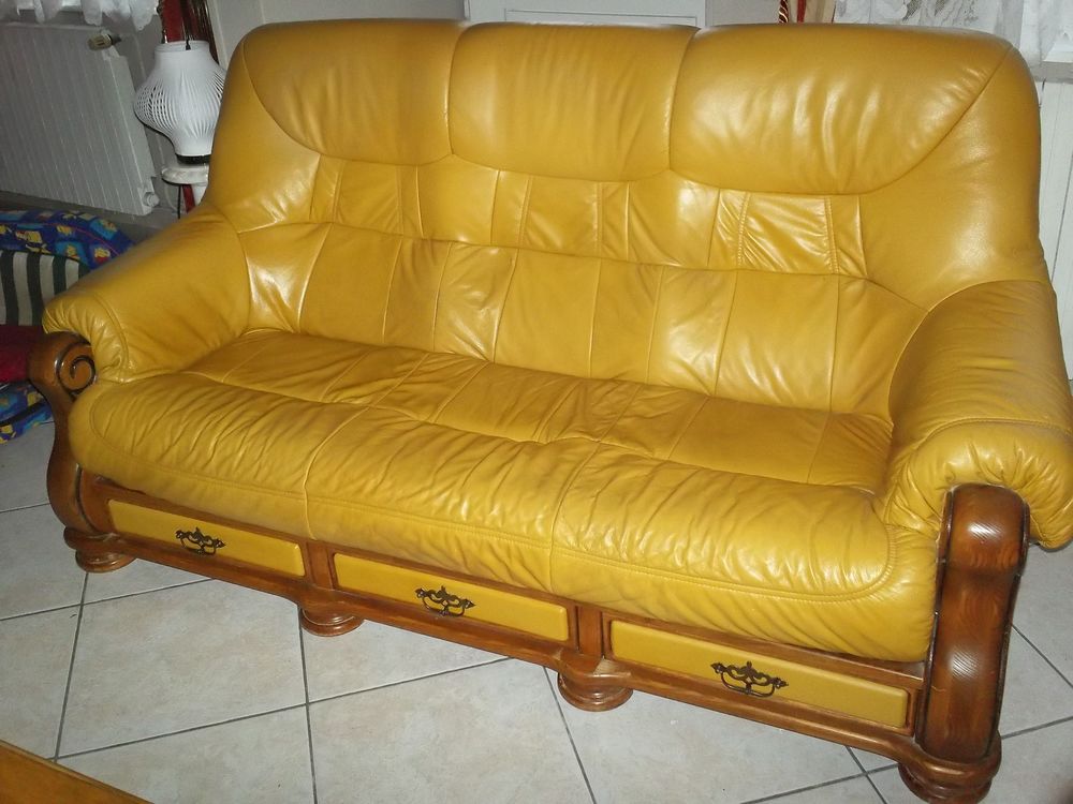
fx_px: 1178
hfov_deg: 49.0
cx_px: 536
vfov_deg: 37.7
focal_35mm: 38
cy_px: 402
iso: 360
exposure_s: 1/60
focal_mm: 6.3
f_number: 4.5
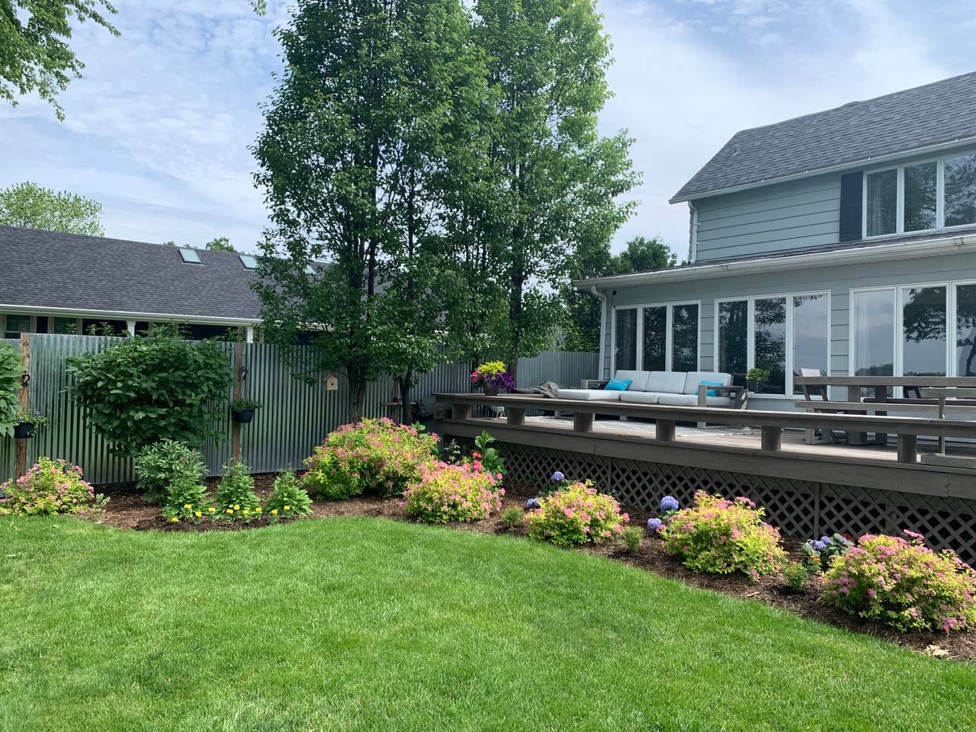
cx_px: 488
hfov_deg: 67.3
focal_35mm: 26
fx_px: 733
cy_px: 366
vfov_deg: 53.1
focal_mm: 4.25
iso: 25
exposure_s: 1/1076
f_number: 1.8
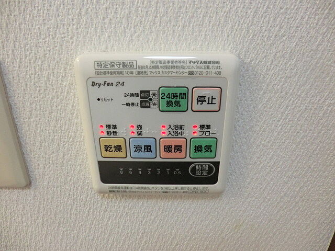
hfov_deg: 71.6
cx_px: 168
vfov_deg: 56.8
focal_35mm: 24
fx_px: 232
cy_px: 126
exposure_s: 1/60
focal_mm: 4.3
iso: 320
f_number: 3.2
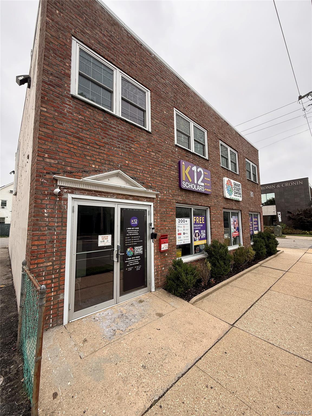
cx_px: 156
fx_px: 168
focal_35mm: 14
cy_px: 208
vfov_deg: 102.1
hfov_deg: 85.7
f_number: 2.2
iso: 50
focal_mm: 2.22
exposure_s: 1/321
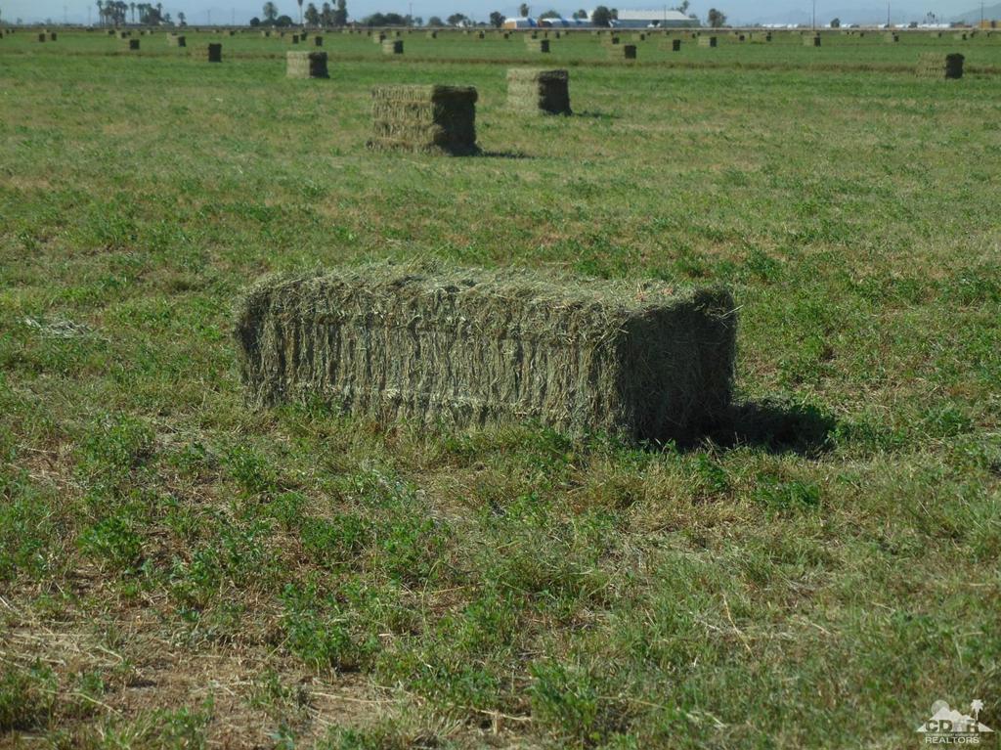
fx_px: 2833
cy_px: 375
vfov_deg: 15.1
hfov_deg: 20.0
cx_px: 500
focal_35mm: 98
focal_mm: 17.7
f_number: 5
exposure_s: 1/800
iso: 125
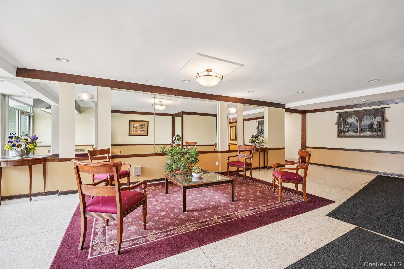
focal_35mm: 14
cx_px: 202
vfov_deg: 81.2
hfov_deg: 104.3
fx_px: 157
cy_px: 134
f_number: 9
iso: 400
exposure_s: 1/4
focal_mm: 14
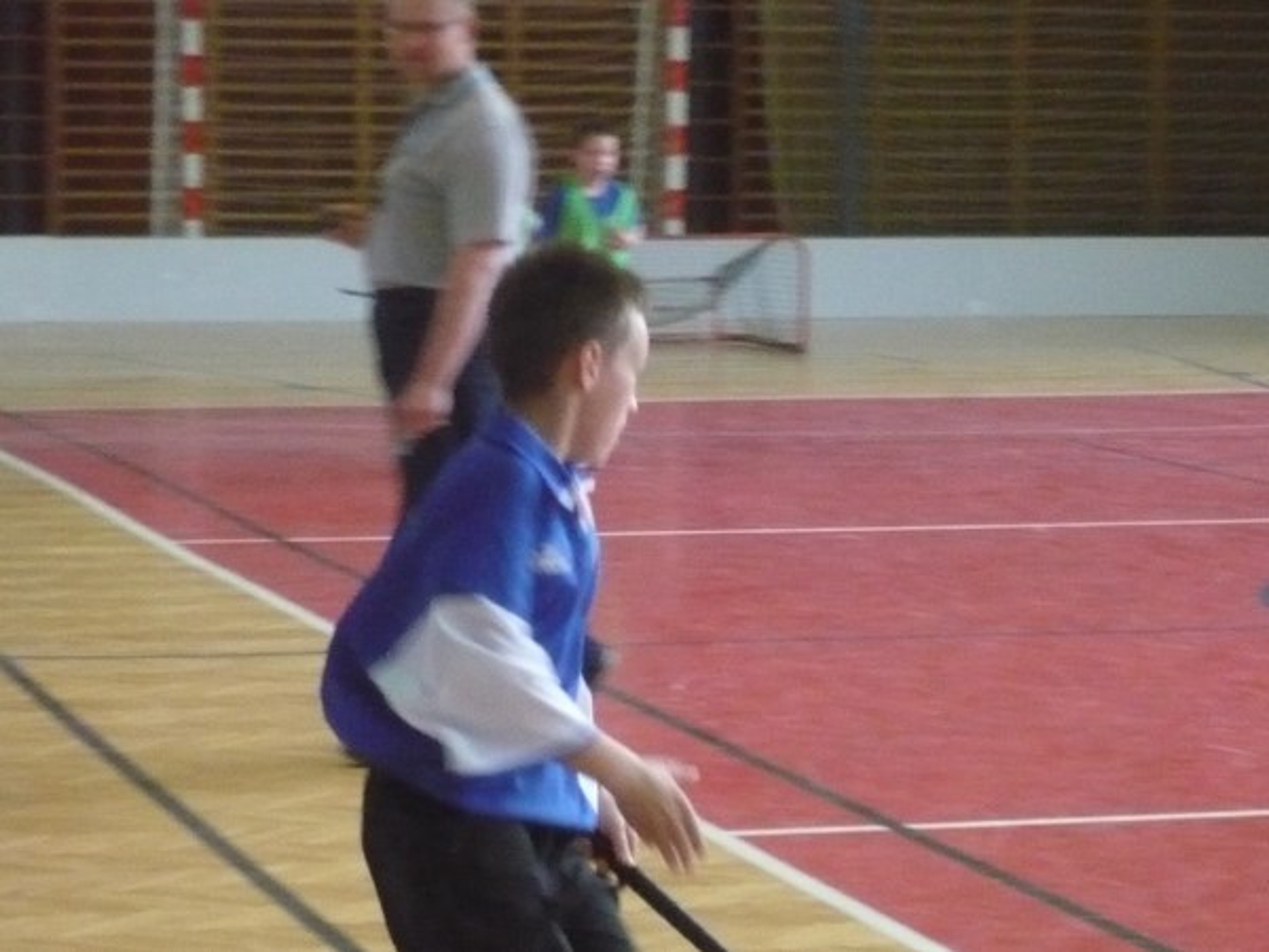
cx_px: 634
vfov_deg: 11.1
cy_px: 476
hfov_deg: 14.8
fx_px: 4876
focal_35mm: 133
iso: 800
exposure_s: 1/80
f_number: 4.8
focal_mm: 16.1
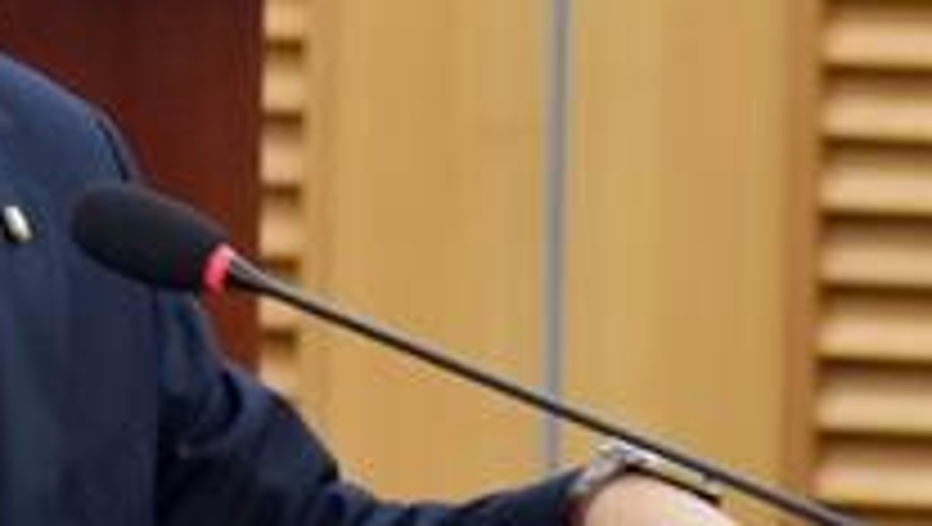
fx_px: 27874
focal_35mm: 1127
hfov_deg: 1.9
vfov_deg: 1.1
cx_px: -419
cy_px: -92
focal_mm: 145
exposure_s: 1/200
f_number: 6.3
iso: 2000
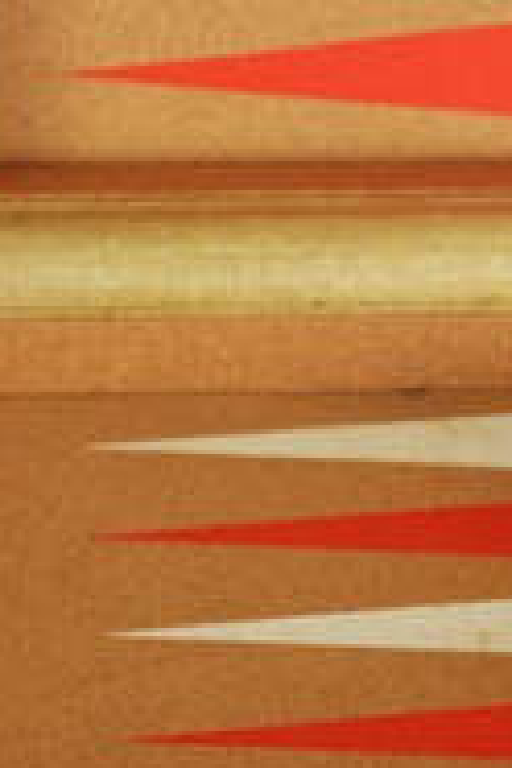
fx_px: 3000
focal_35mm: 141
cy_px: 760
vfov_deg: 14.4
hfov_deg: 9.7
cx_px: 78
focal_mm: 29
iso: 400
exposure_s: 1/60
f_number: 4.5
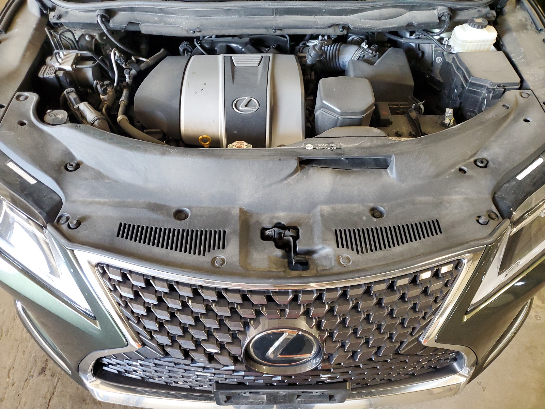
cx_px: 272
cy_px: 204
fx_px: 409
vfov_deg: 53.1
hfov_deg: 67.3
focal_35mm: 26
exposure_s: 1/60.2
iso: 272
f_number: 1.5
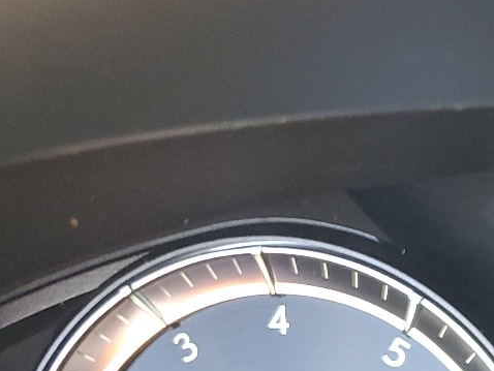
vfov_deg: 16.5
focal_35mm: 87
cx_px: 760
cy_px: 402
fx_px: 1242
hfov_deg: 19.4
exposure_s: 1/60.2
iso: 185
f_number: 1.5
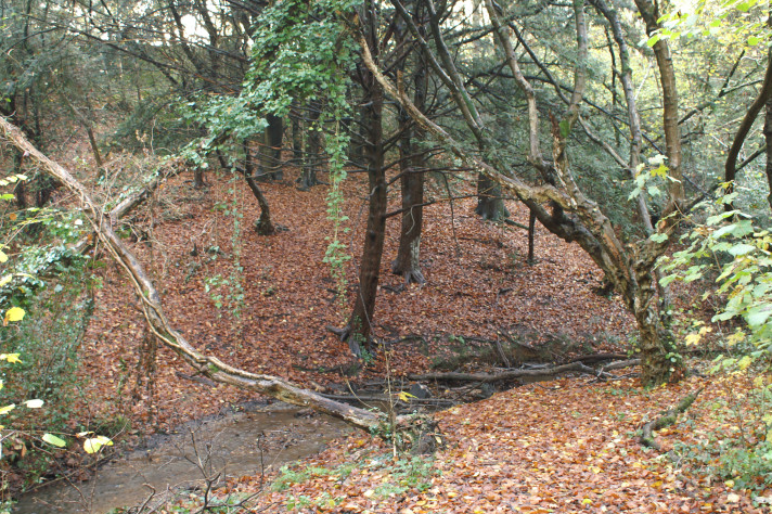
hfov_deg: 50.7
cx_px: 395
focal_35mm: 38
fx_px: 814
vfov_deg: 35.0
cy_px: 261
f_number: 4.5
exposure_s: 1/6
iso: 400
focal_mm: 24
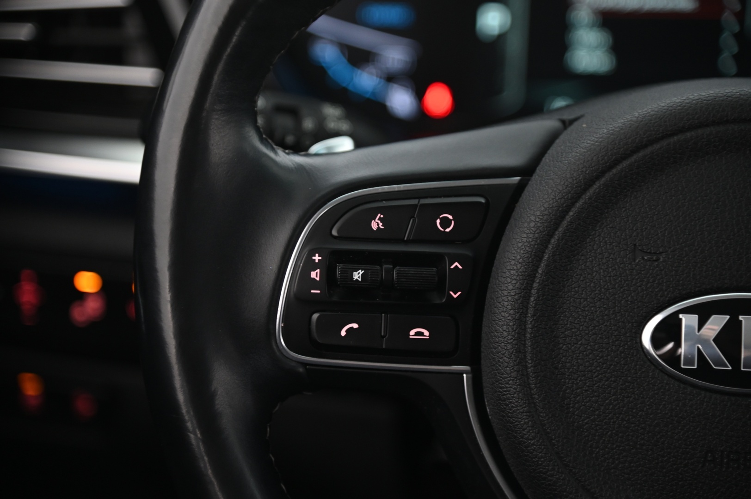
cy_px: 250
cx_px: 376
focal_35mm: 120
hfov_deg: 17.1
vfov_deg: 11.4
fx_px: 2501
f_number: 4
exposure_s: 1/15
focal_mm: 120
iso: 2000
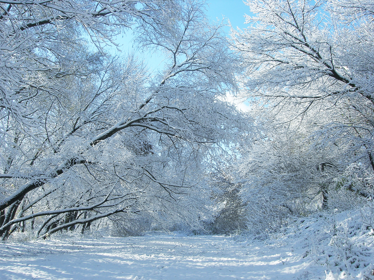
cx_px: 187
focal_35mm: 38
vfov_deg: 37.7
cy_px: 140
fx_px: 411
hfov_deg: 49.0
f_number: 4.8
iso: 64
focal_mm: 7.8
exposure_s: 1/404
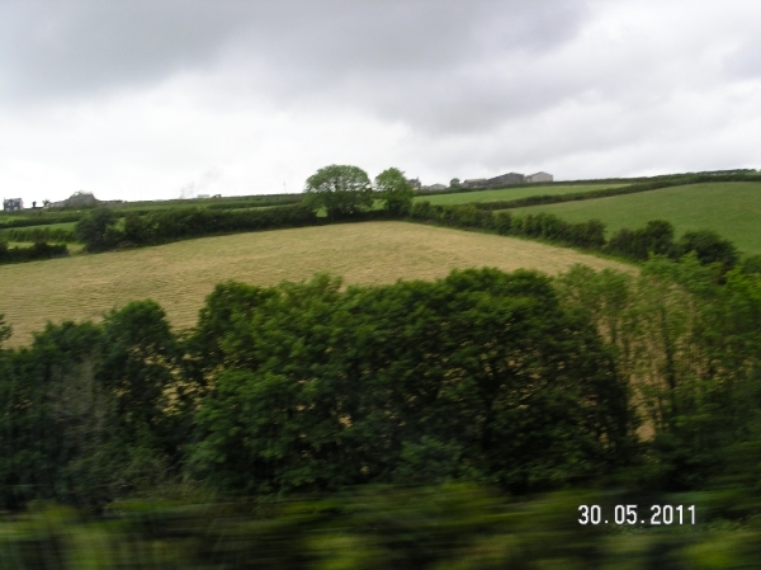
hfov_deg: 49.0
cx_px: 380
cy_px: 285
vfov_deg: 37.7
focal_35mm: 38
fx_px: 835
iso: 100
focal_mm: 7.8
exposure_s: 1/90
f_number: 5.6
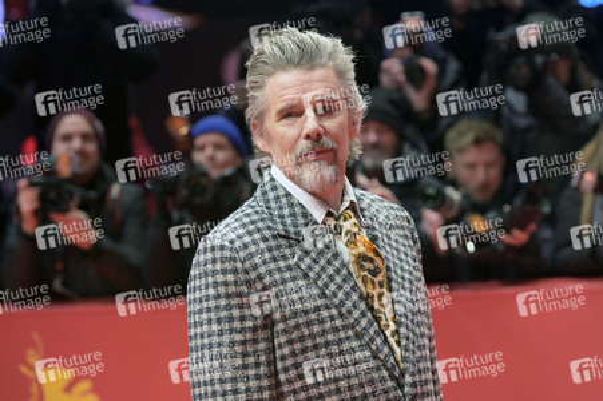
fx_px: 2042
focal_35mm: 122
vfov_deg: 11.2
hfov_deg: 16.8
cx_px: 302
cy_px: 200
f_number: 4.5
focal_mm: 122
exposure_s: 1/200
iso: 2000
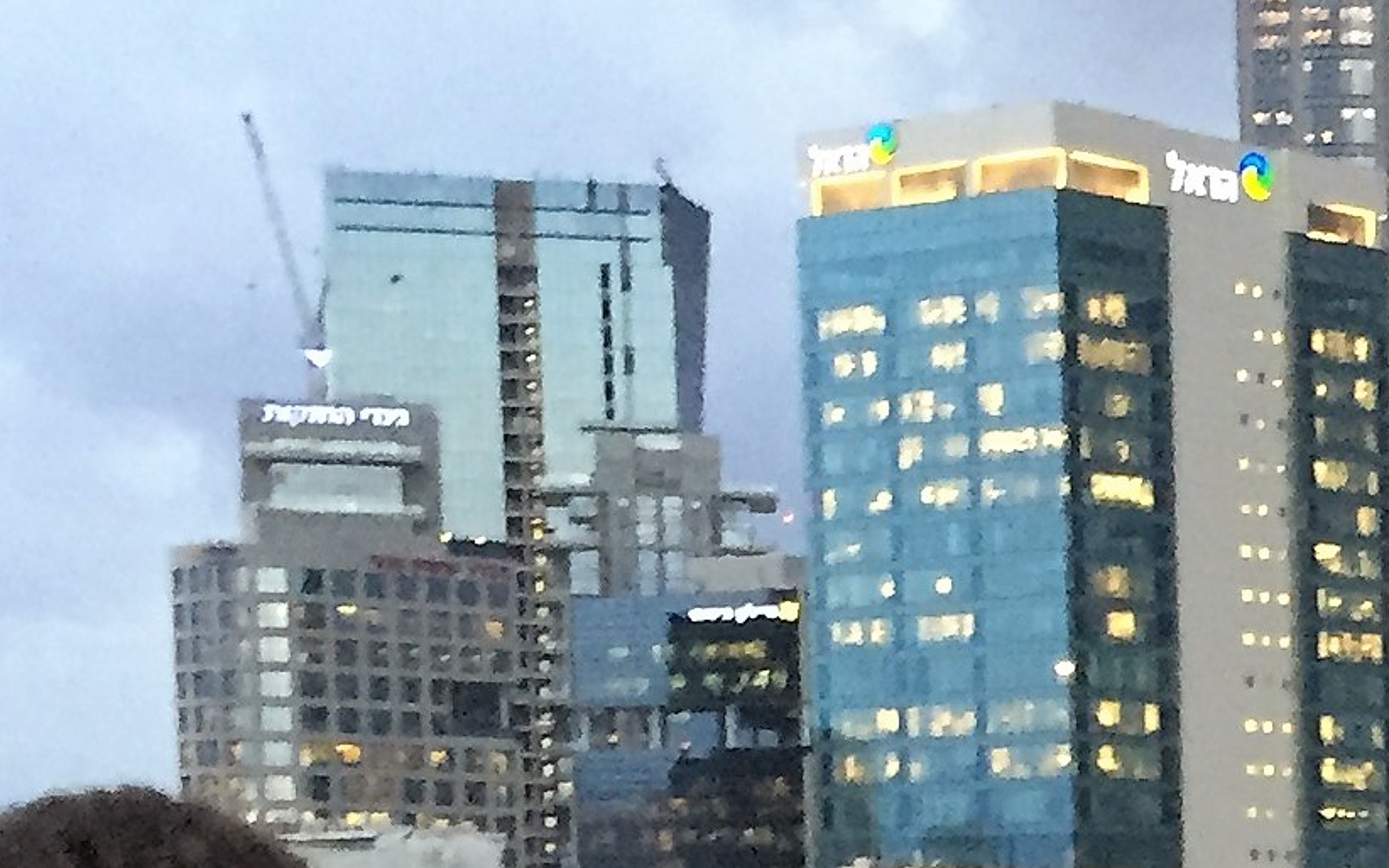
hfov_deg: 15.5
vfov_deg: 10.3
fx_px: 4619
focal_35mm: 122
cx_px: 2180
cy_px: 1354
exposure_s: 1/33
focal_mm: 4.15
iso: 250
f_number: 2.2
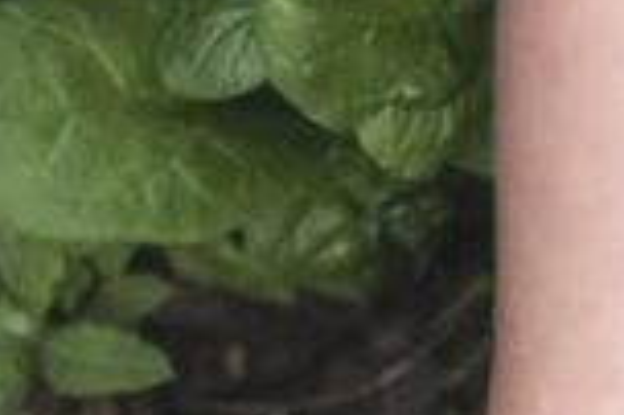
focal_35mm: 253
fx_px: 4381
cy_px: 672
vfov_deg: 5.4
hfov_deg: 7.7
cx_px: 1433
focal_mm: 50
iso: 100
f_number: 3.2
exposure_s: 1/500
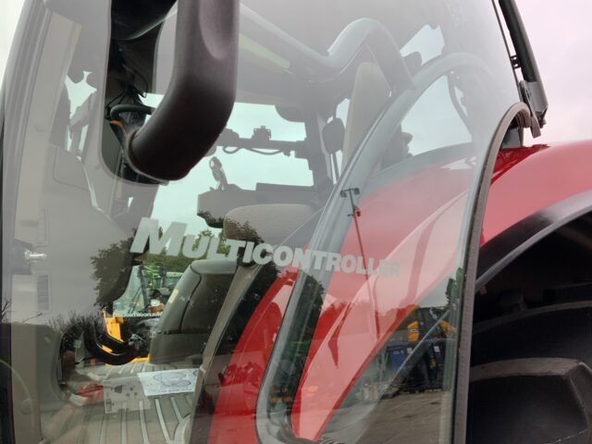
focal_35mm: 29
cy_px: 222
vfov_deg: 48.2
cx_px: 296
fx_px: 496
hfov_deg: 61.7
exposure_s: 1/122
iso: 40
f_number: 1.8
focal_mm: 3
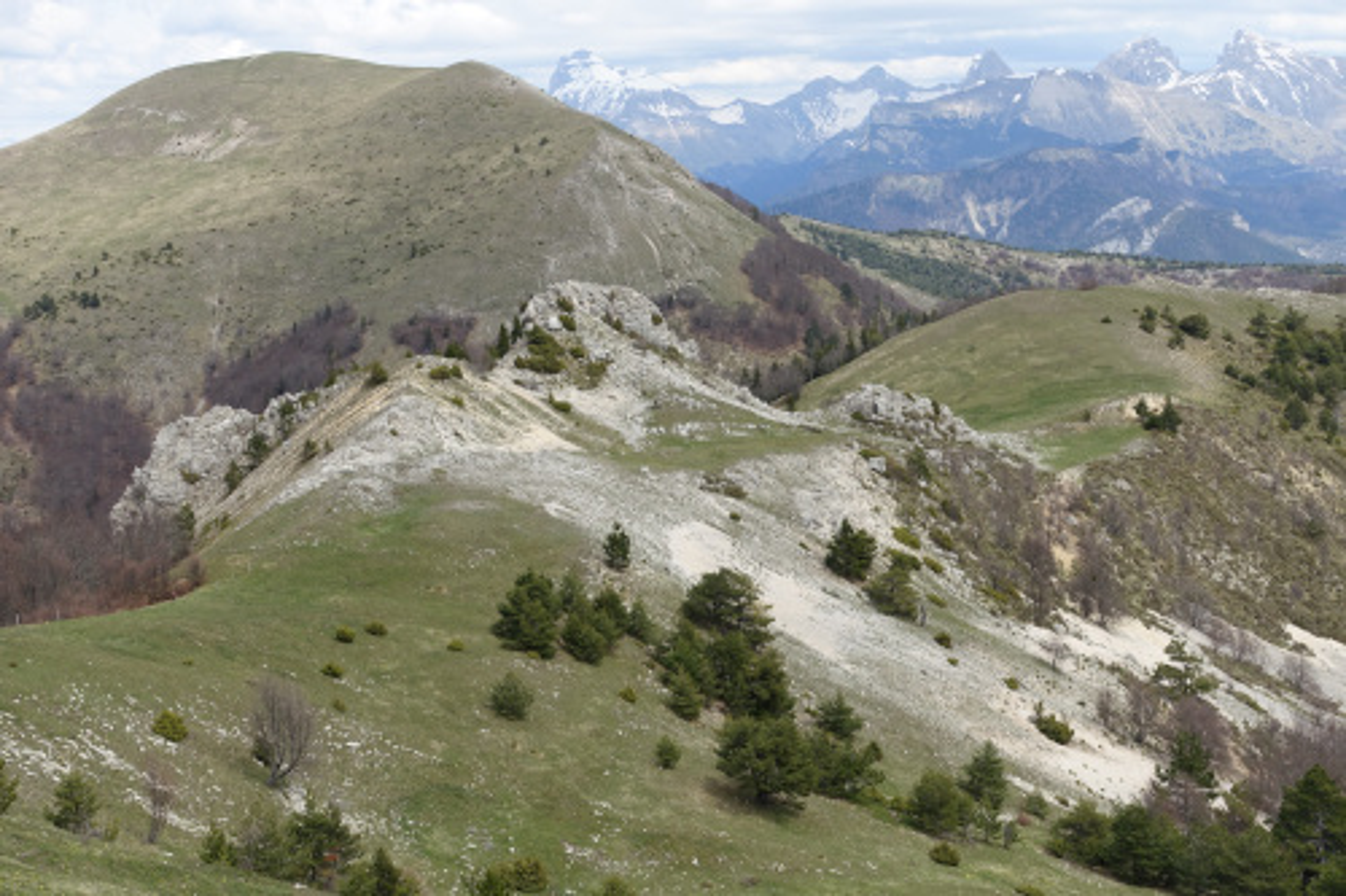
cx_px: 673
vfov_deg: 27.0
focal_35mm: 50
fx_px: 1869
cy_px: 448
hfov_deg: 39.6
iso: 125
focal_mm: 18.3
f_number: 5.6
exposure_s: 1/400
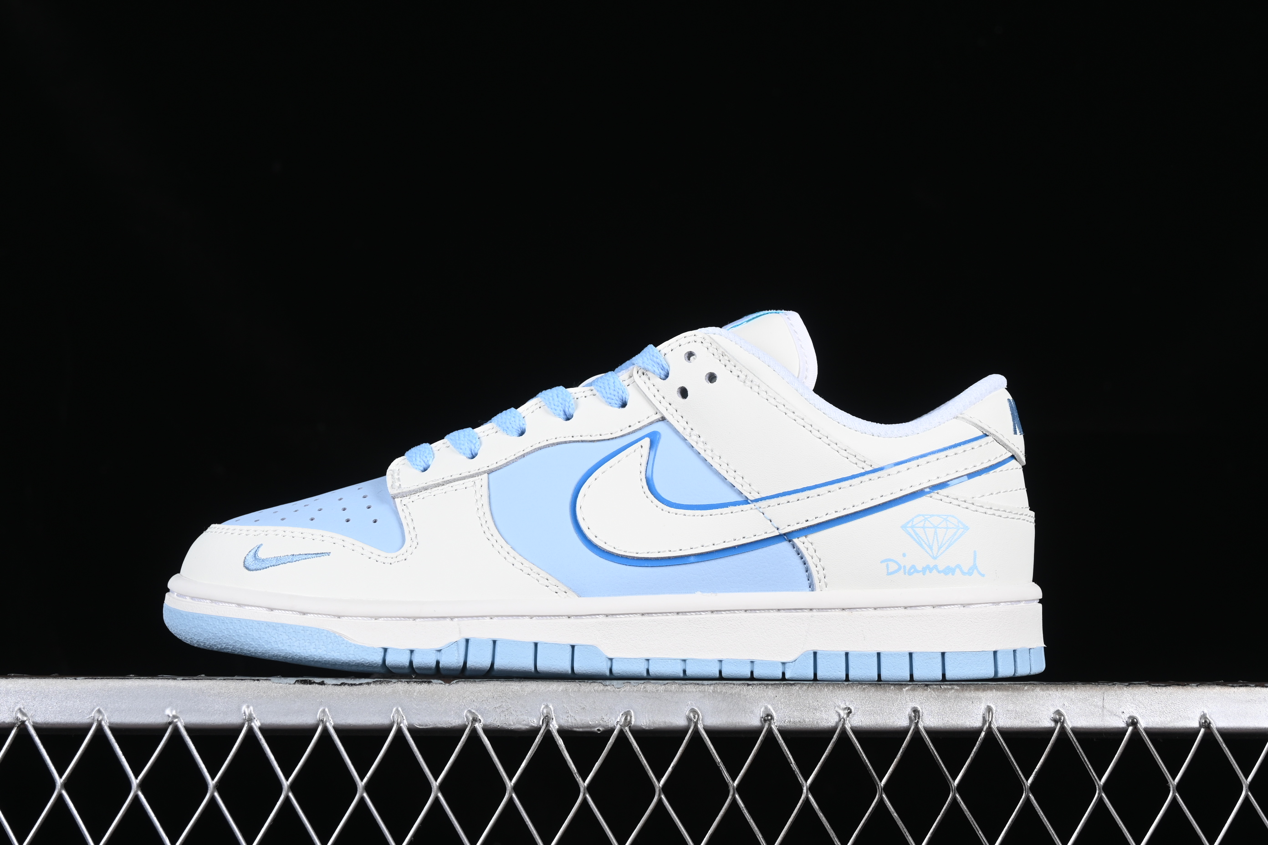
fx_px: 2641
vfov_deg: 18.2
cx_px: 634
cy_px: 422
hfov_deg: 27.0
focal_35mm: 75
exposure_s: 1/80
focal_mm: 50
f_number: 8
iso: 160
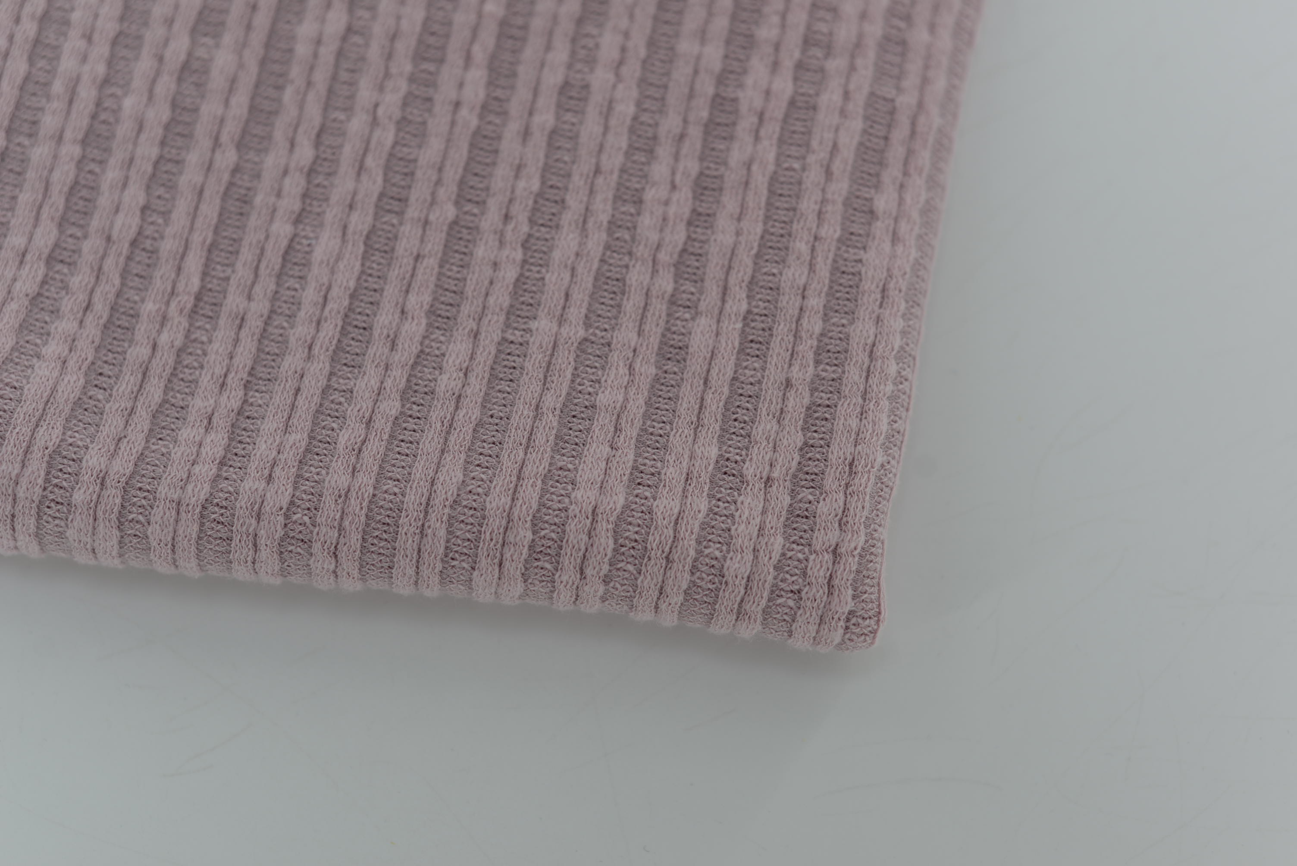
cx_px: 648
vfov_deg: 27.0
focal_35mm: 50
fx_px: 1802
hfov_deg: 39.6
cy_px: 433
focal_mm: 50
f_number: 3.5
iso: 100
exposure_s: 1/250
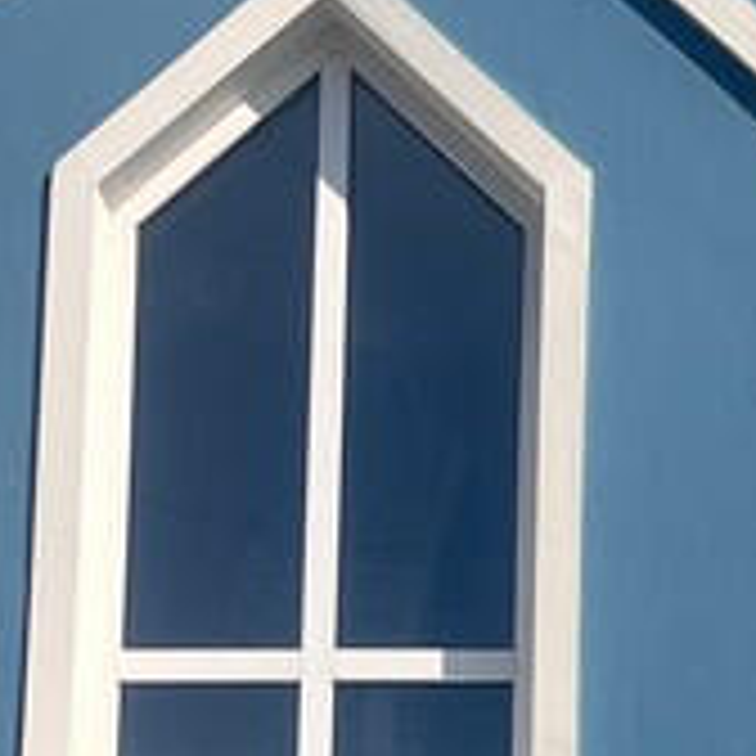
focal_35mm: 140
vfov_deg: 12.1
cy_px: 990
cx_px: 896
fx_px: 3459
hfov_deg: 12.2
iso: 50
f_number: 1.6
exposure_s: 1/4484
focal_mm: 5.1
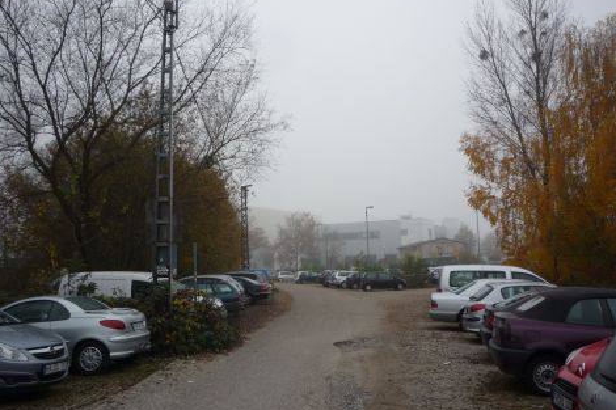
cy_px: 200
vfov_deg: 38.9
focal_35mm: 34
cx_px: 312
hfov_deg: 55.8
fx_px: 582
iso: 100
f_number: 4
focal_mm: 5.2
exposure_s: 1/250
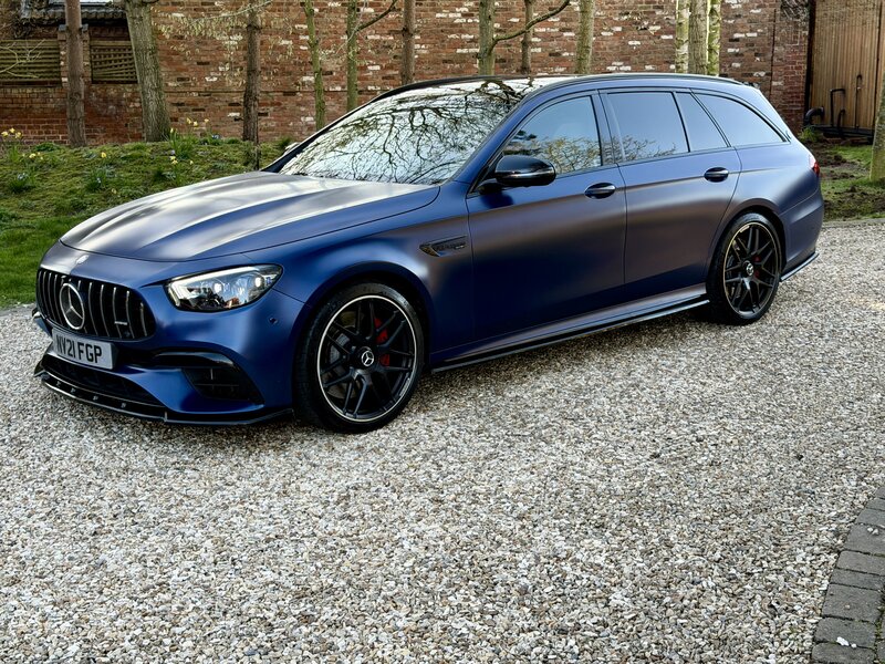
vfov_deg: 30.3
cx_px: 442
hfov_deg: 39.7
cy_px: 332
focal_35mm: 48
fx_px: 1227
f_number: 1.78
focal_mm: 6.76
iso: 64
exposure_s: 1/297
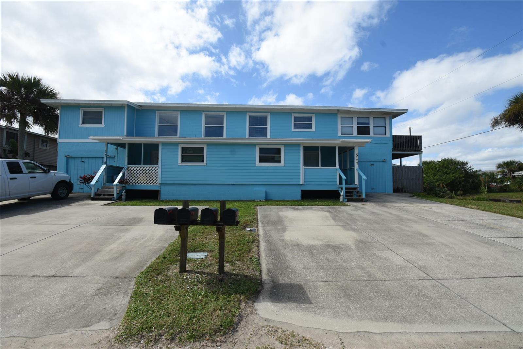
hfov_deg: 100.4
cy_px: 174
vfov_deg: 77.3
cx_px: 262
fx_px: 218
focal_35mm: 15
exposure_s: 1/200
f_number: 7.1
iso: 100
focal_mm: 10
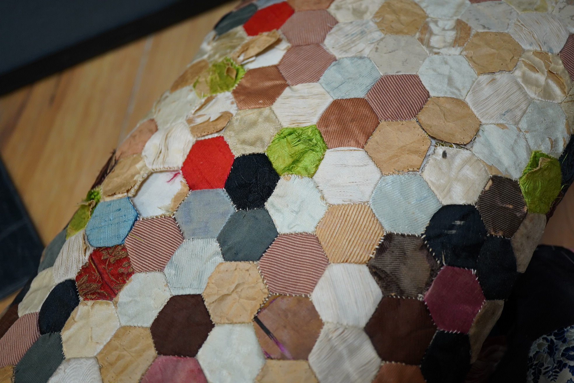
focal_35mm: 45
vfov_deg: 29.9
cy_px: 192
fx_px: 717
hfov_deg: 43.6
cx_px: 287
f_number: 4.5
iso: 1250
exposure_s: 1/125
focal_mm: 30
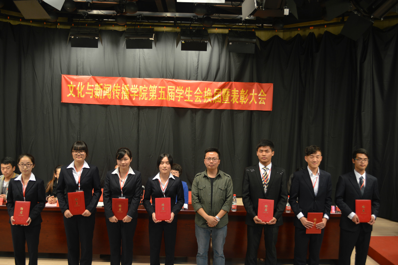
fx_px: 365
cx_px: 199
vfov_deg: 39.9
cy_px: 132
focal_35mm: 33
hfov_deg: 57.3
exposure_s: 1/13
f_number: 4.5
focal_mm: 22
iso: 100
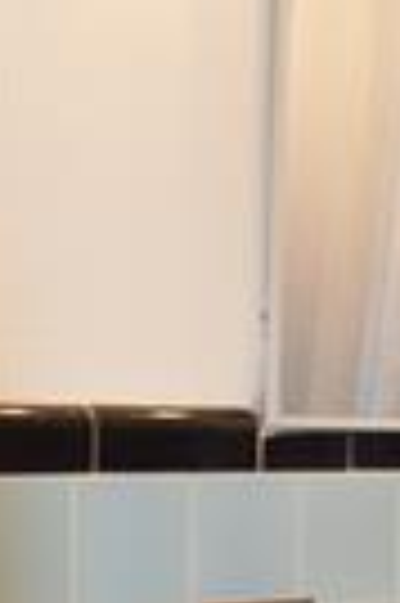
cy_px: 626
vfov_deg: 16.5
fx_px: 2022
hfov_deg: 10.2
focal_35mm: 121
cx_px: 881
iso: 400
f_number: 4
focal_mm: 18
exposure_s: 1/60
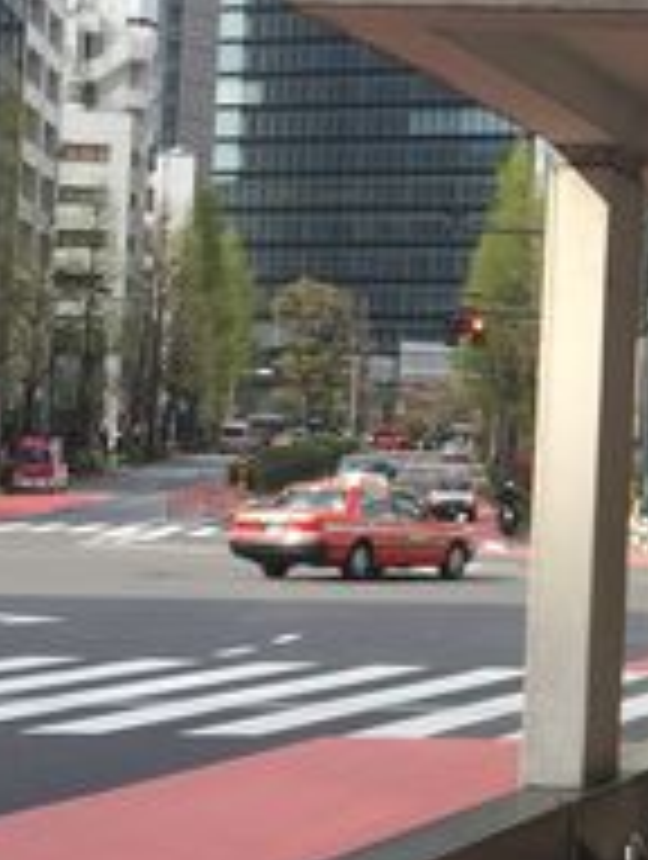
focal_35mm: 97
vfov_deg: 20.2
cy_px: 378
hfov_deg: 14.3
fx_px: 2413
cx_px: 986
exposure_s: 1/608
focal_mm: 4.15
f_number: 2.2
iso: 32
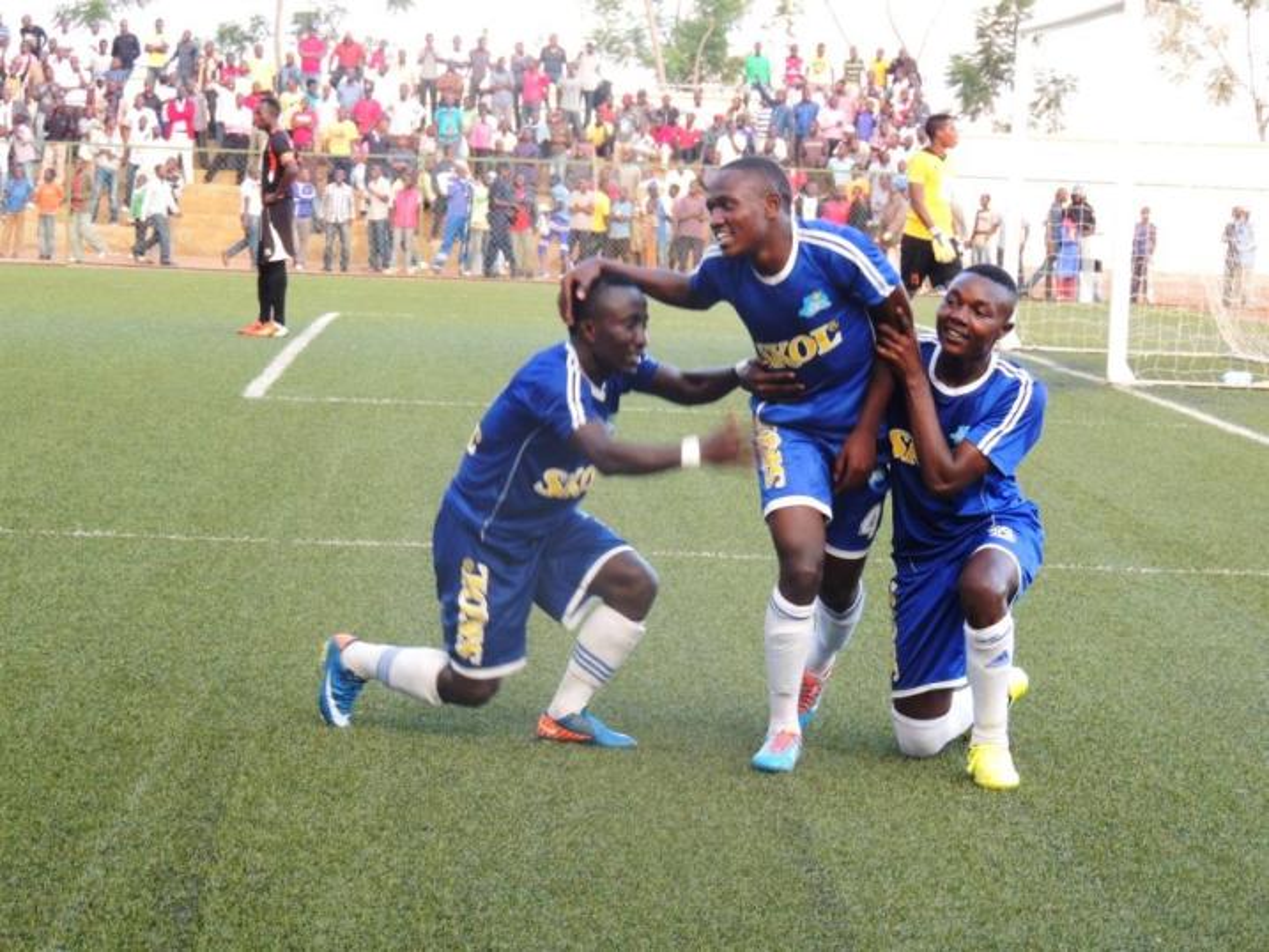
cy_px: 476
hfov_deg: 12.7
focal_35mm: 155
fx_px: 5683
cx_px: 634
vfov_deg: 9.6
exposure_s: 1/80
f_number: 4.4
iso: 400
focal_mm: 27.6
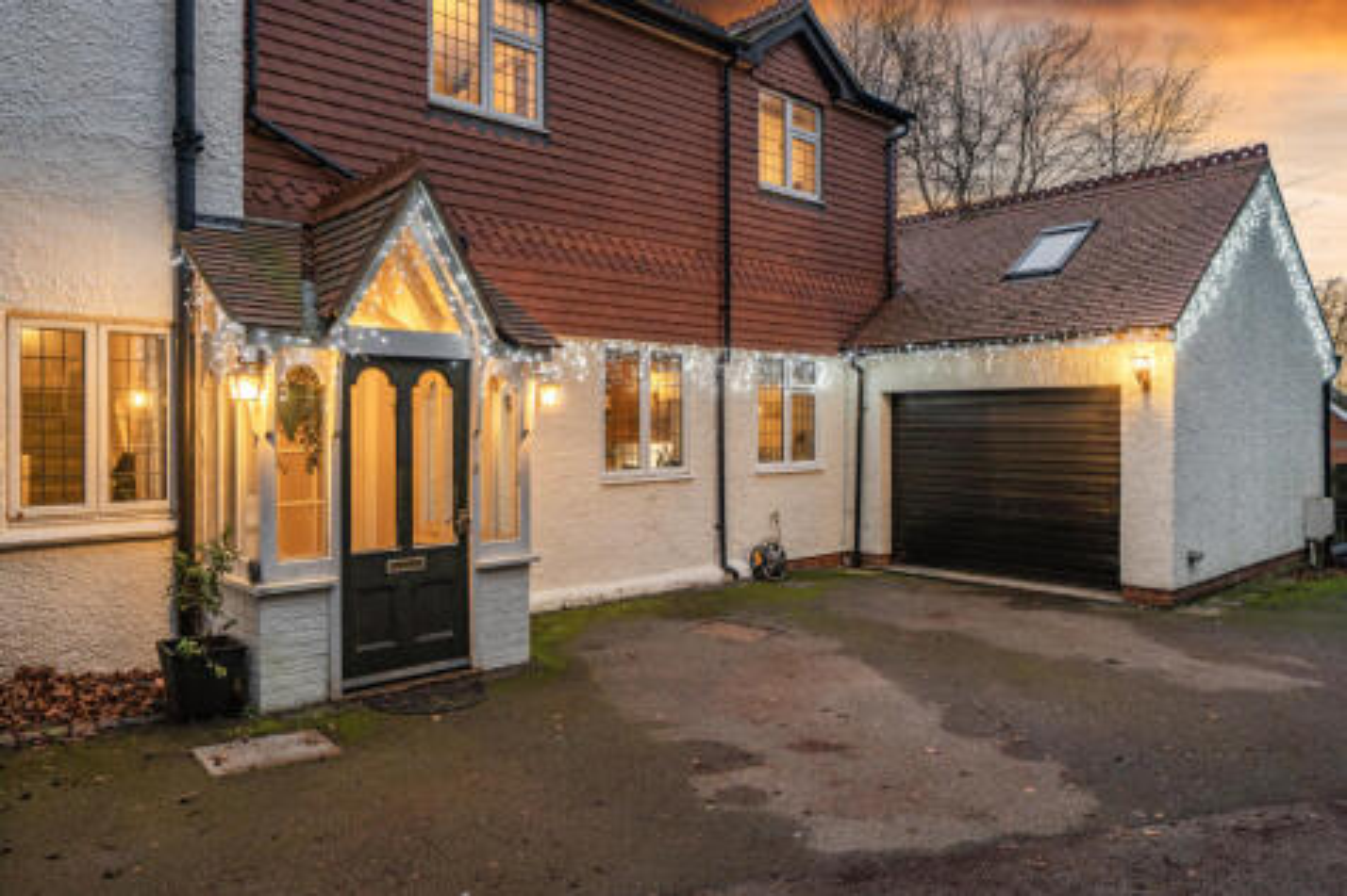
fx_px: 823
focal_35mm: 22
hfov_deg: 78.6
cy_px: 448
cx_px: 674
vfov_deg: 57.2
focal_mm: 15
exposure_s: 1/8
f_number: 8
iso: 400
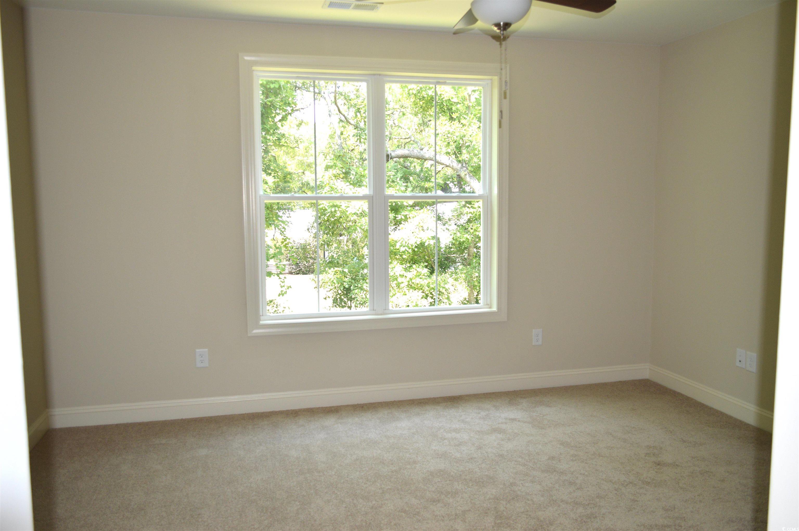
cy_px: 266
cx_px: 400
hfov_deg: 67.4
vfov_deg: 47.8
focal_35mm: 27
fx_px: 599
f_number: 4
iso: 280
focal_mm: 18
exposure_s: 1/125
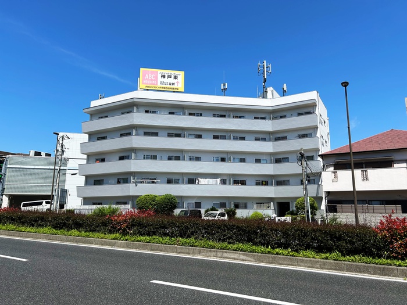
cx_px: 204
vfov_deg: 53.1
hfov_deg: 67.3
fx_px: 306
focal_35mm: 26
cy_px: 152
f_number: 1.5
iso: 50
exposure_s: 1/5076
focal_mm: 5.7
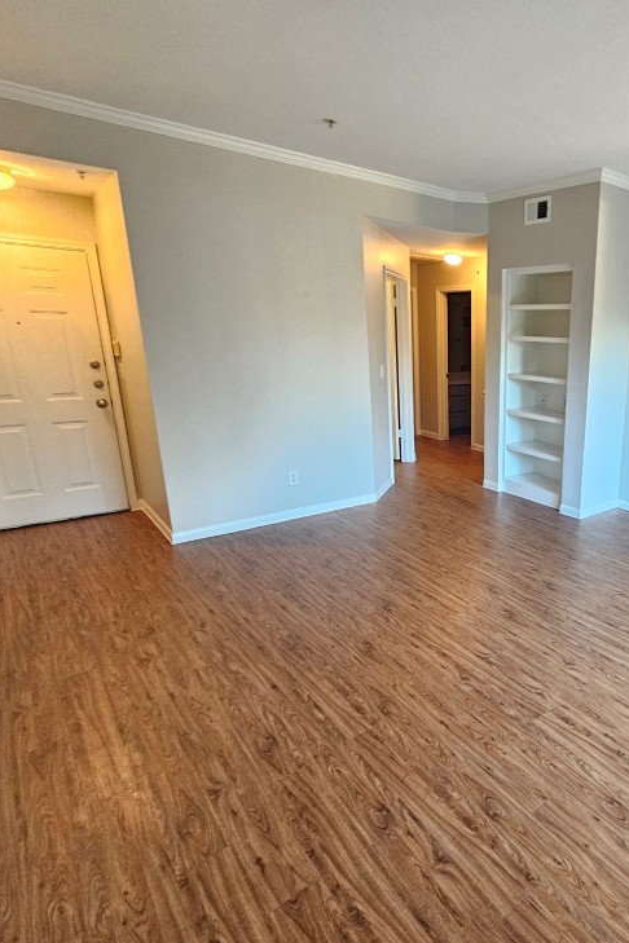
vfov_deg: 86.9
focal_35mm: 19
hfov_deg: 57.8
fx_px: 498
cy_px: 486
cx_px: 533
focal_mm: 2.2
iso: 640
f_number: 2.2
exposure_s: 1/30
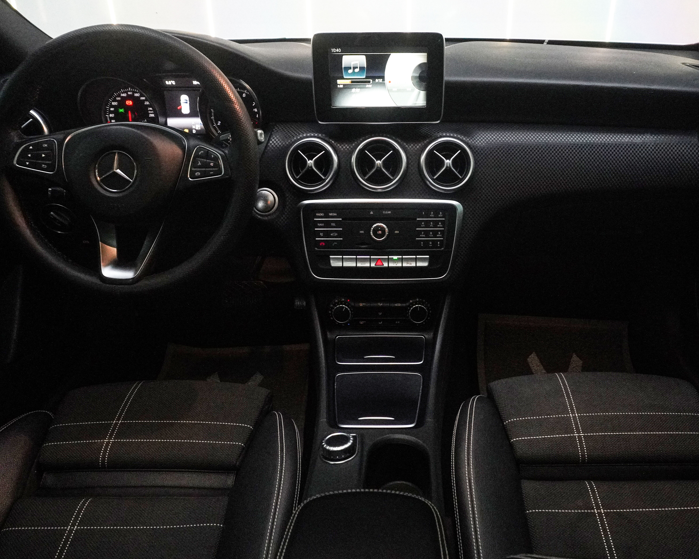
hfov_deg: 62.0
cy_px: 272
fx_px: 579
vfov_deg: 51.5
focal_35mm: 28
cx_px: 396
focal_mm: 16
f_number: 6.3
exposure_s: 1/80
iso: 6400
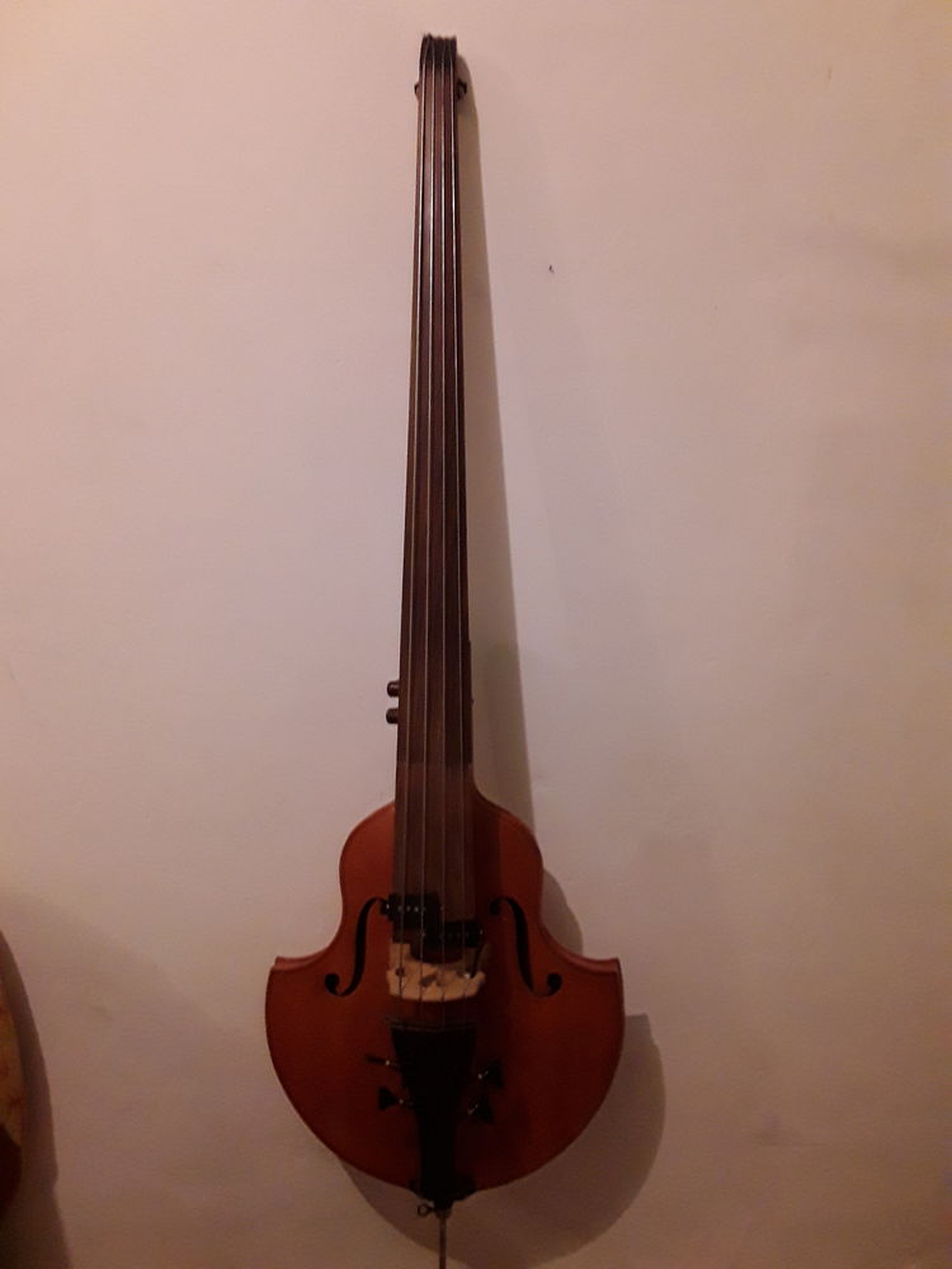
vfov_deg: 65.3
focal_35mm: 27
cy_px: 634
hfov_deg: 51.4
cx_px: 476
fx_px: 990
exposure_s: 1/17
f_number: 1.9
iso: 250
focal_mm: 2.91
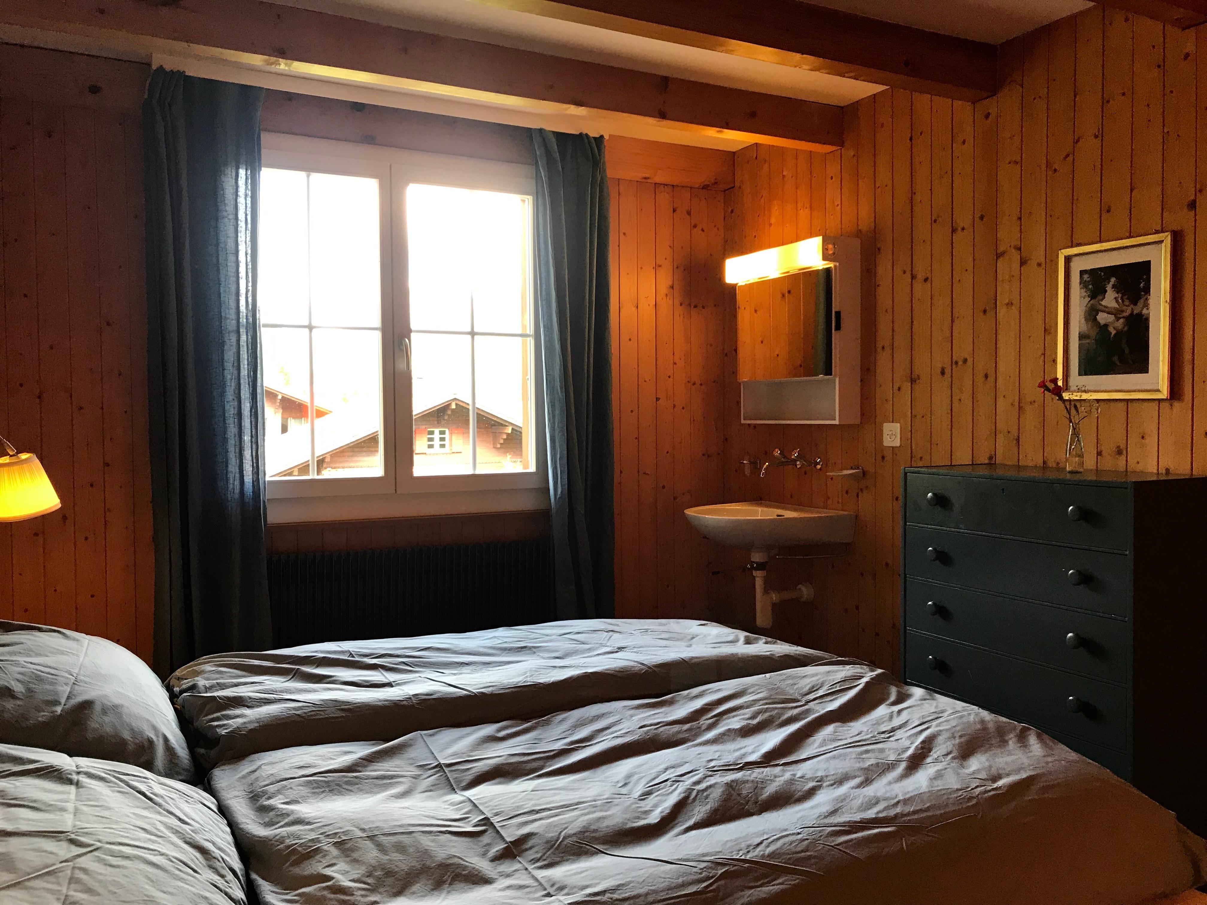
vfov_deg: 49.7
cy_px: 452
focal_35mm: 28
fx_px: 976
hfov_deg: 63.4
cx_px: 604
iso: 32
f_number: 1.8
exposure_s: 1/33
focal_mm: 3.99
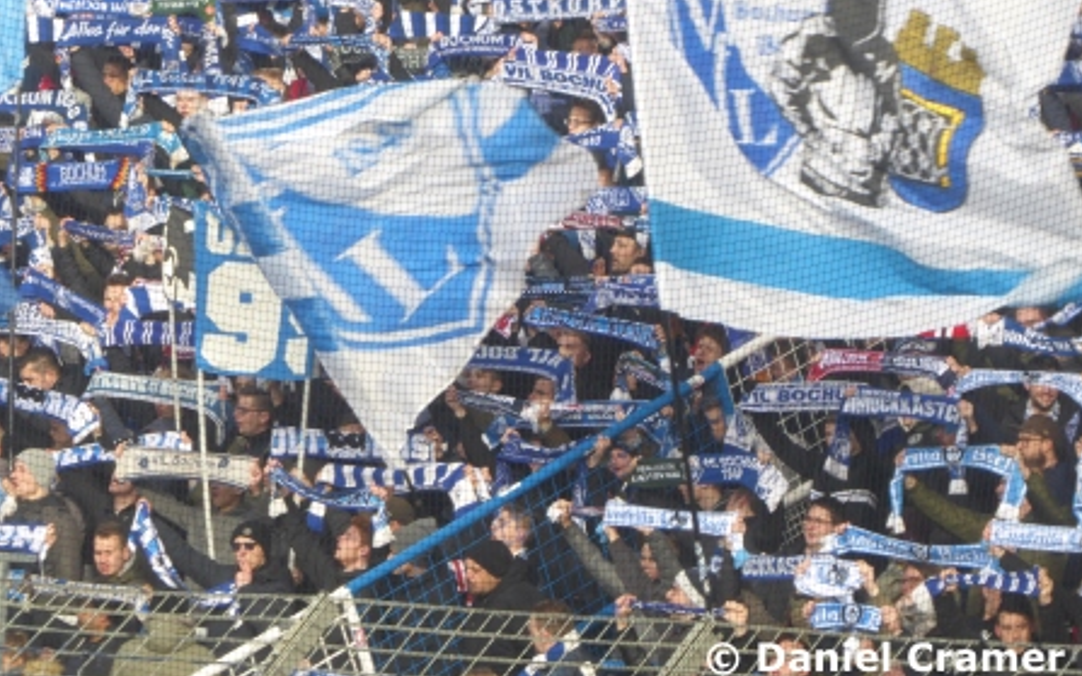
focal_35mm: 460
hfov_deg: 4.6
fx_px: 13559
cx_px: 542
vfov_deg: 2.9
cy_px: 276
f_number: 6
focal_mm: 77.3
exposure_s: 1/100
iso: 125
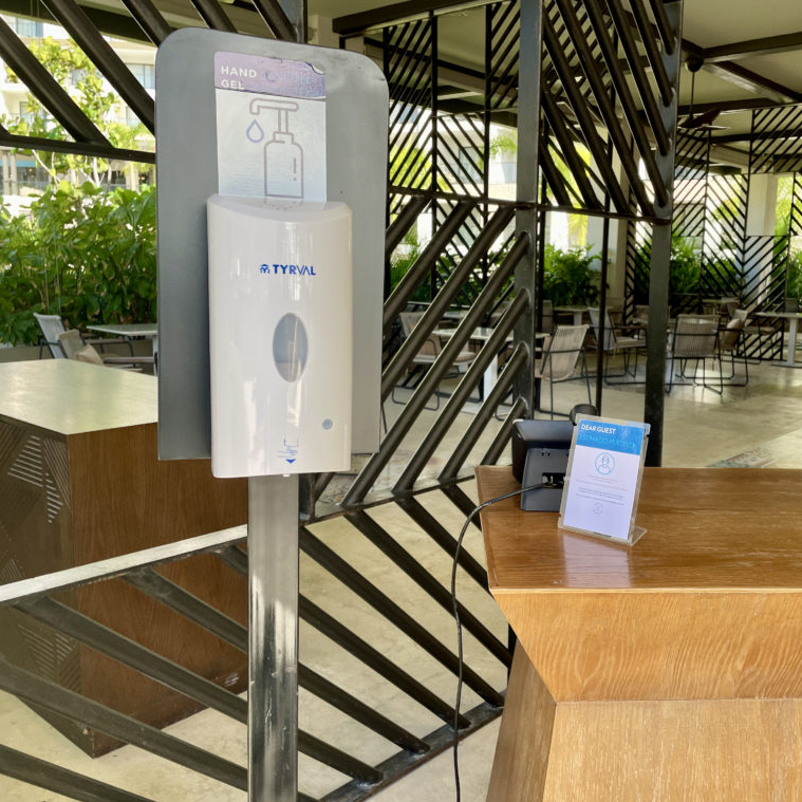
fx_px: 813
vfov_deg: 52.5
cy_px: 398
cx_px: 517
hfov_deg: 51.8
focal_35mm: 31
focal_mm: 4.2
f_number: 1.6
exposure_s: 1/584
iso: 32
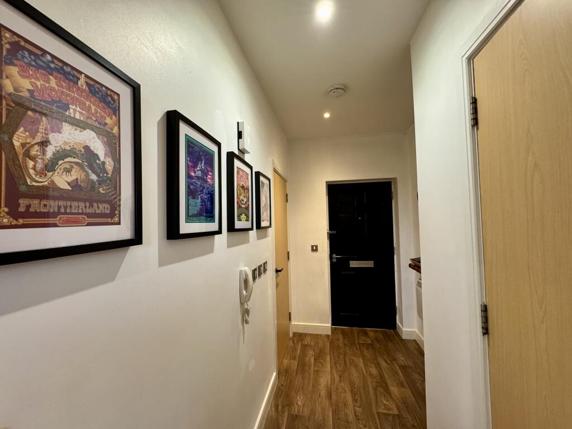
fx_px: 231
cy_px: 214
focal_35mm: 14
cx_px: 286
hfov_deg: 102.1
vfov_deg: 85.7
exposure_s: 1/50
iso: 250
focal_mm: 2.22
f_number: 2.2
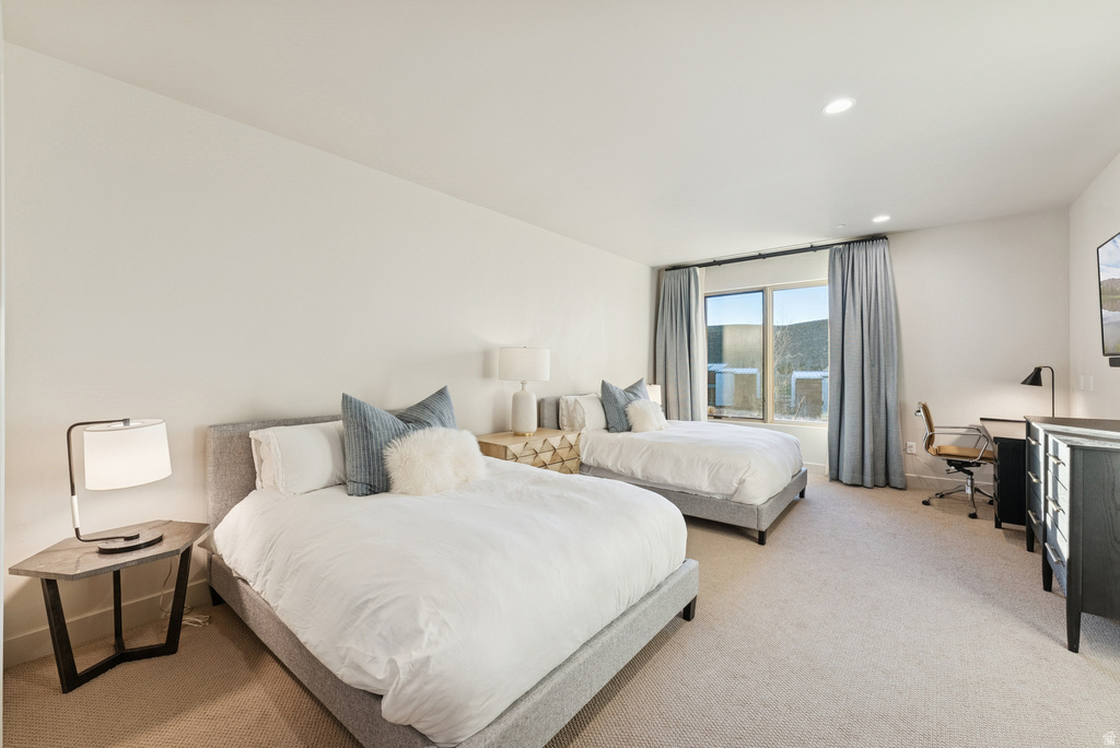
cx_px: 560
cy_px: 374
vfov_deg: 81.3
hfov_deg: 104.2
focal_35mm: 14
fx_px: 436
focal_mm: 14
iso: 640
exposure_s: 1/30
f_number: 8
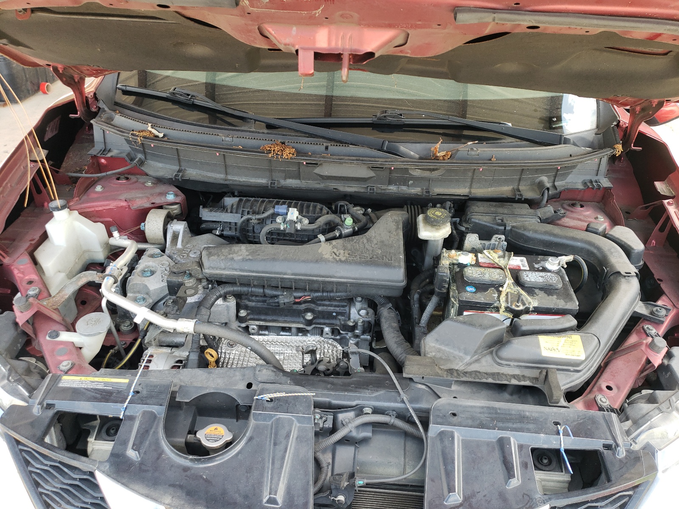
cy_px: 254
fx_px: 510
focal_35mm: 26
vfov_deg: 53.1
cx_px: 340
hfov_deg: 67.3
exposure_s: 1/111
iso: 50
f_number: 1.5
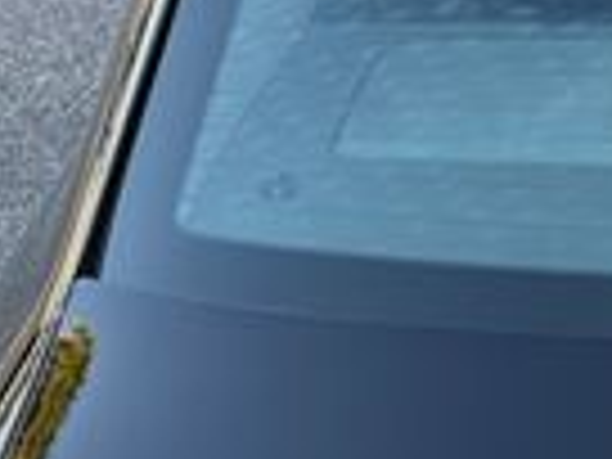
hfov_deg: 15.1
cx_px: 1107
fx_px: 1998
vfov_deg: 12.0
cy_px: 837
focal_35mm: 113
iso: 125
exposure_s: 1/100
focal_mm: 6.76
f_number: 1.78
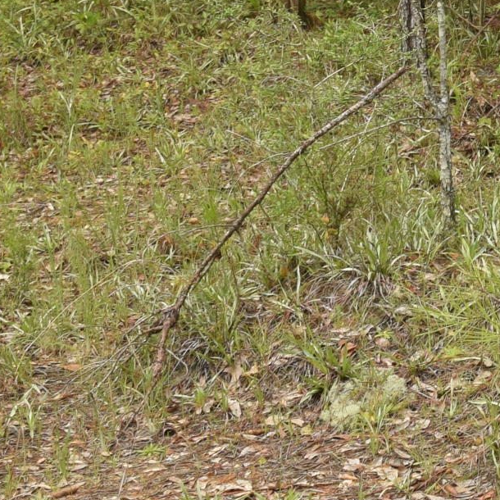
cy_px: -261
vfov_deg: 12.0
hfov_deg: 12.0
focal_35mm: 138
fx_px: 2255
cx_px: 789
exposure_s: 1/50
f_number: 6.3
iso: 100
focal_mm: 22
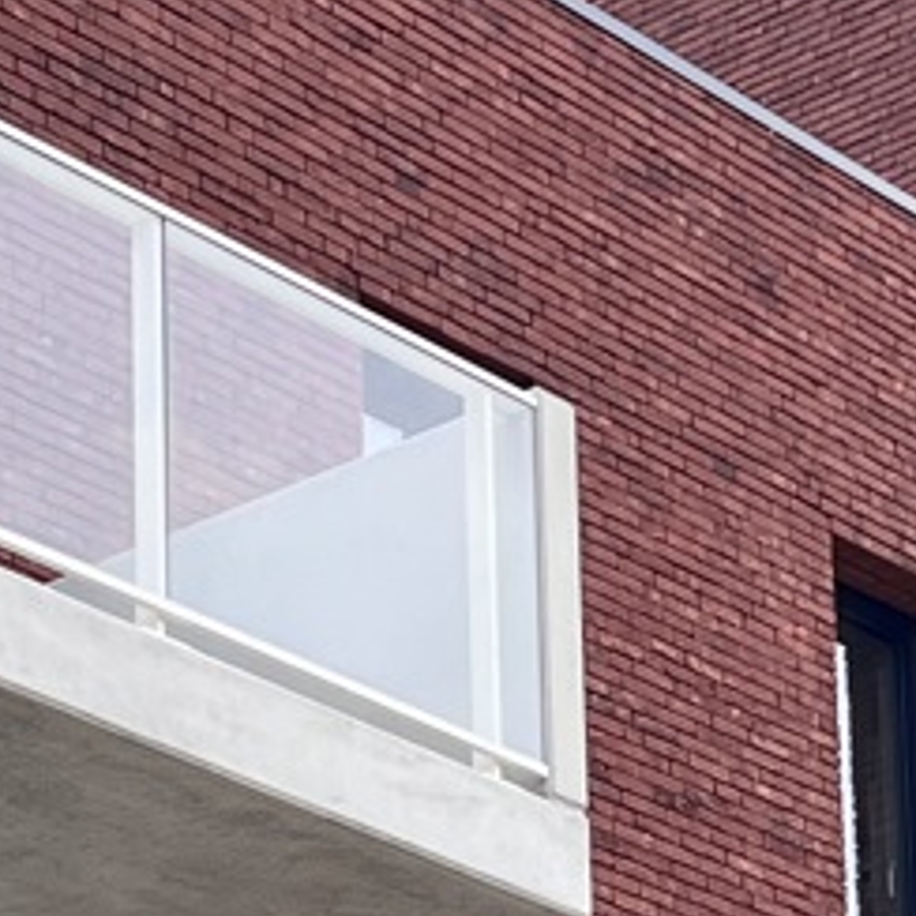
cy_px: 1273
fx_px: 5419
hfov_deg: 9.7
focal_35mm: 181
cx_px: 567
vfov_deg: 9.5
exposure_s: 1/1698
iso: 50
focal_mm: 5.7
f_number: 1.5
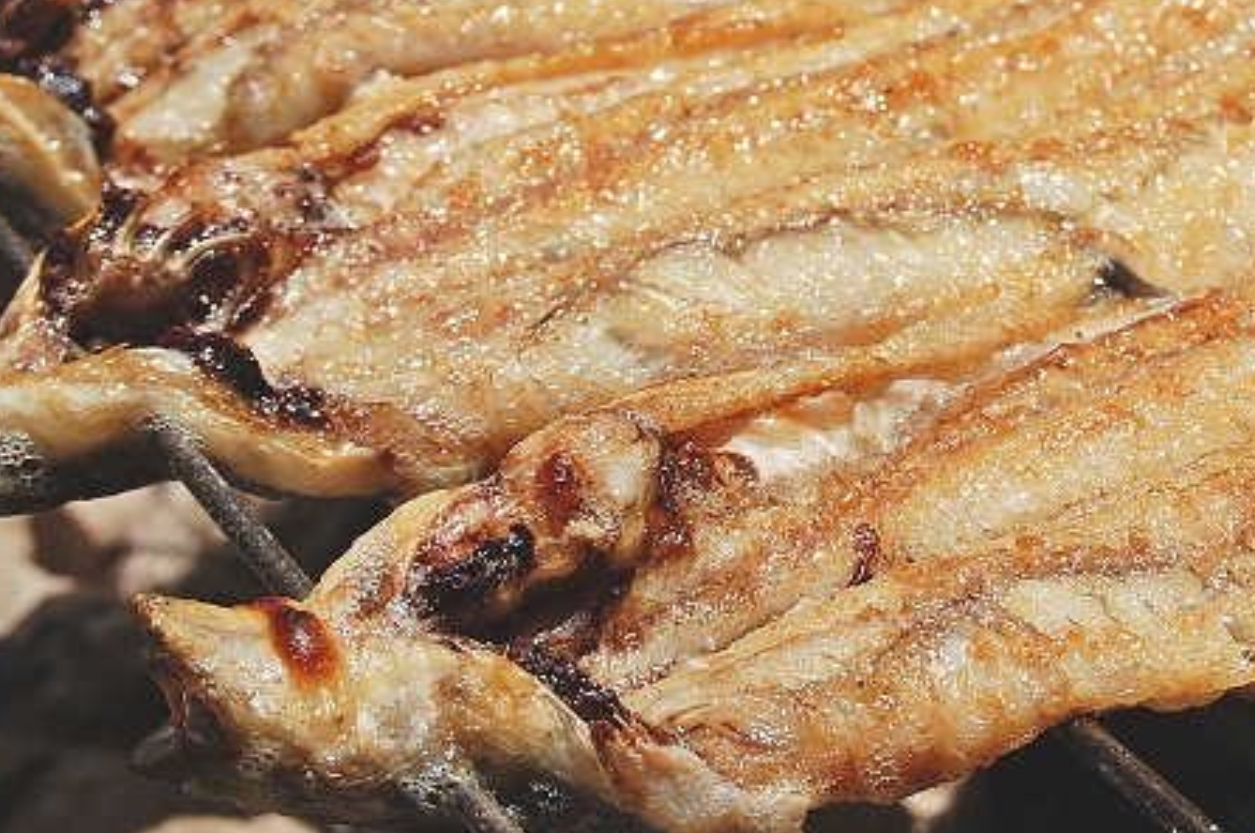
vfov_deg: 9.2
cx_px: 1002
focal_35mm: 148
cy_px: 167
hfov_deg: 13.8
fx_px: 5148
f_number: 11
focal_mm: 55
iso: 200
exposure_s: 1/500
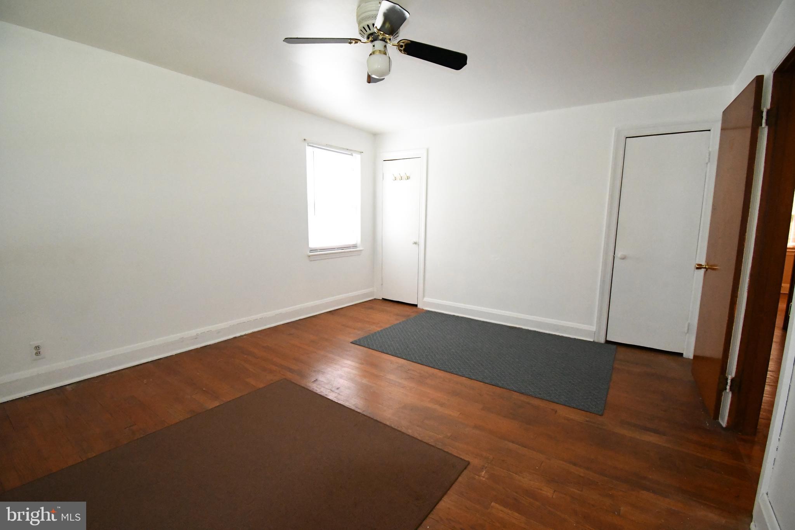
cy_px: 265
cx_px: 398
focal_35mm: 15
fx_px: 331
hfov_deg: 100.4
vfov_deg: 77.3
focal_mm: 10
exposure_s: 1/250
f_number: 4.5
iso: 8000
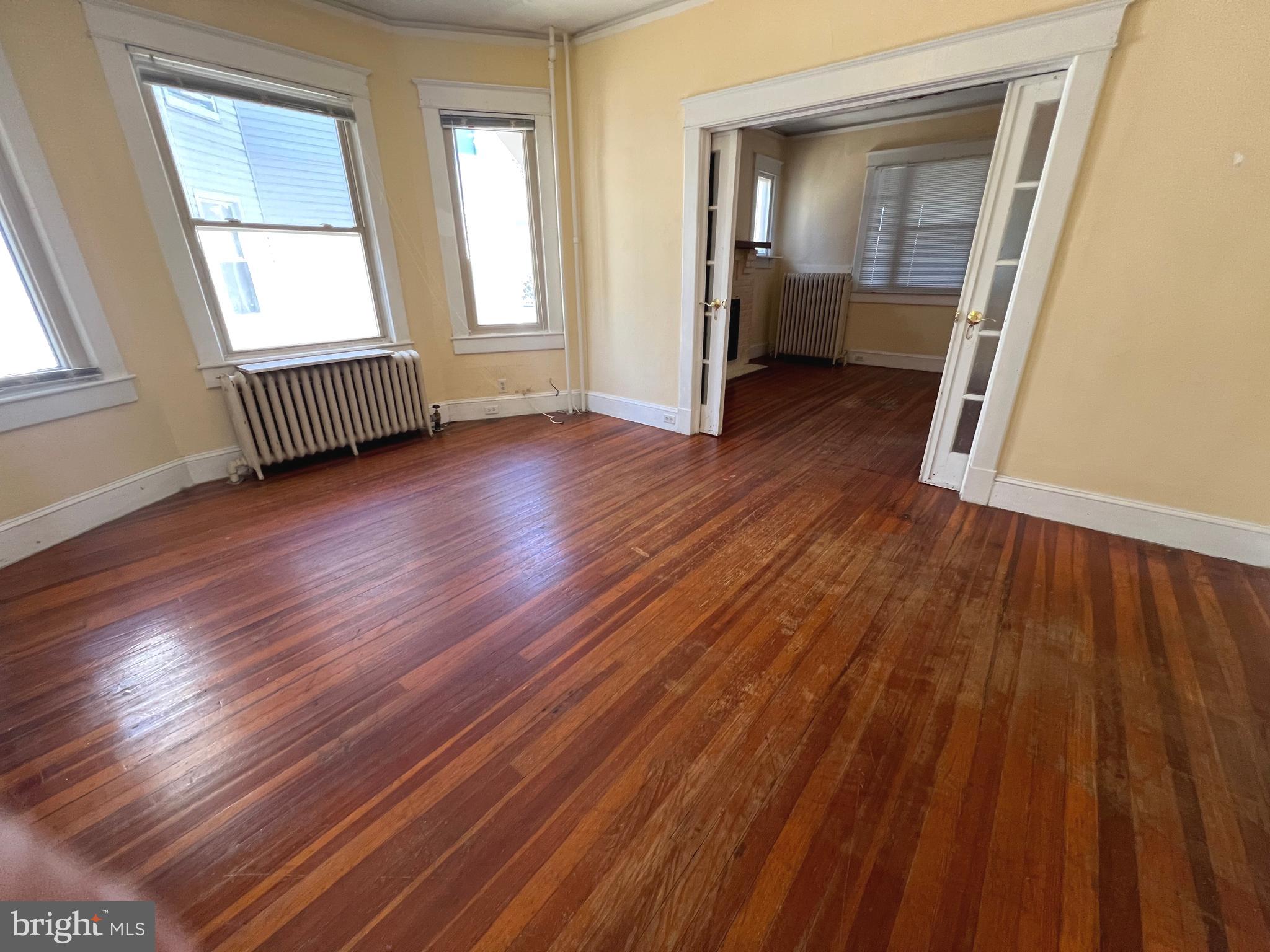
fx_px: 477
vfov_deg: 89.9
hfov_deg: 106.2
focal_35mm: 13
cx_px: 635
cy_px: 476
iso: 250
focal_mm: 1.57
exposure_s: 1/87
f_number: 1.8
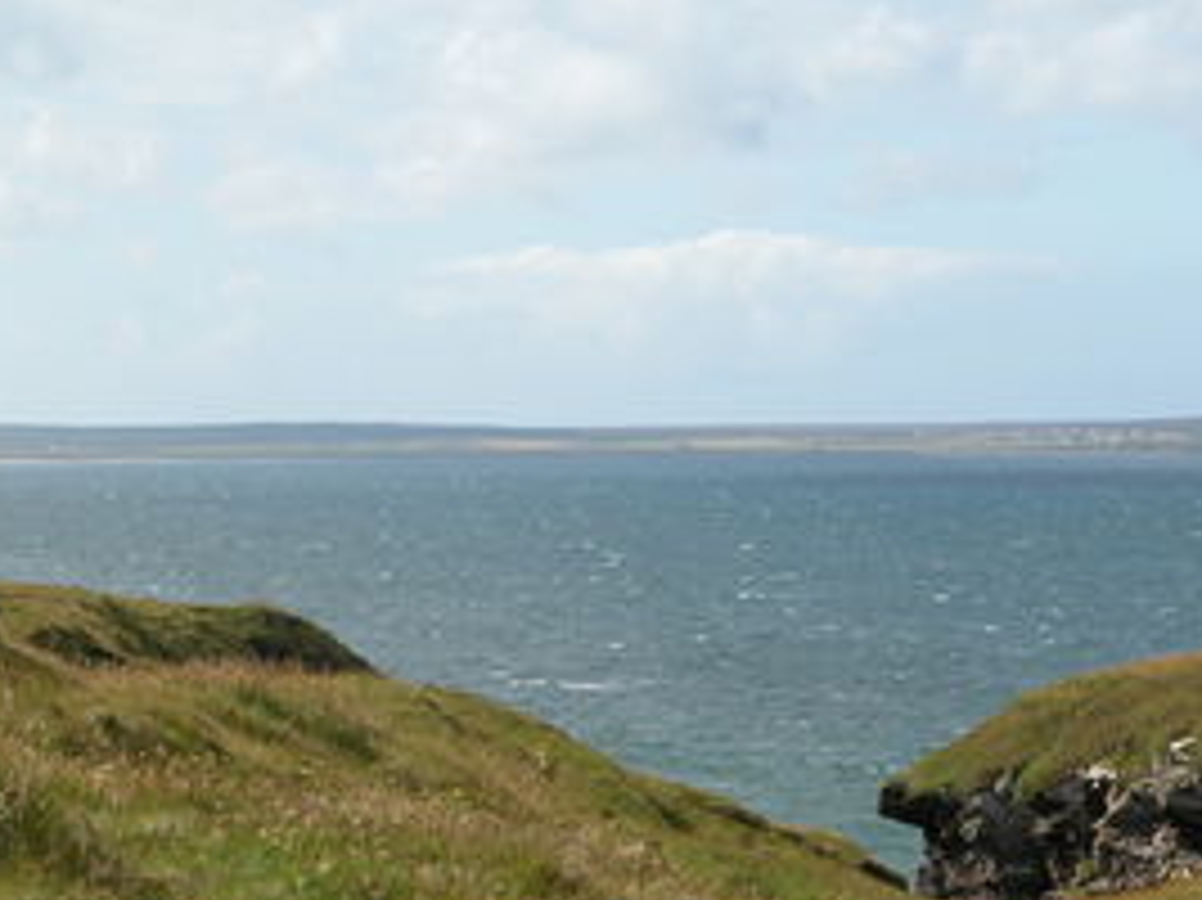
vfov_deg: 9.9
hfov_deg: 13.2
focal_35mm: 150
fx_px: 5206
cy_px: 634
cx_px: 770
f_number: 5.8
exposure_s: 1/396
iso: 100
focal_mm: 25.4
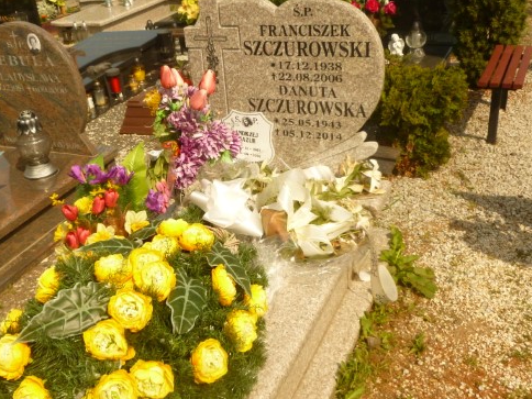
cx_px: 218
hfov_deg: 49.9
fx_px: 569
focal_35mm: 37
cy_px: 207
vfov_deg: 38.7
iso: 200
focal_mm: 5
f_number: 10
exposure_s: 1/200
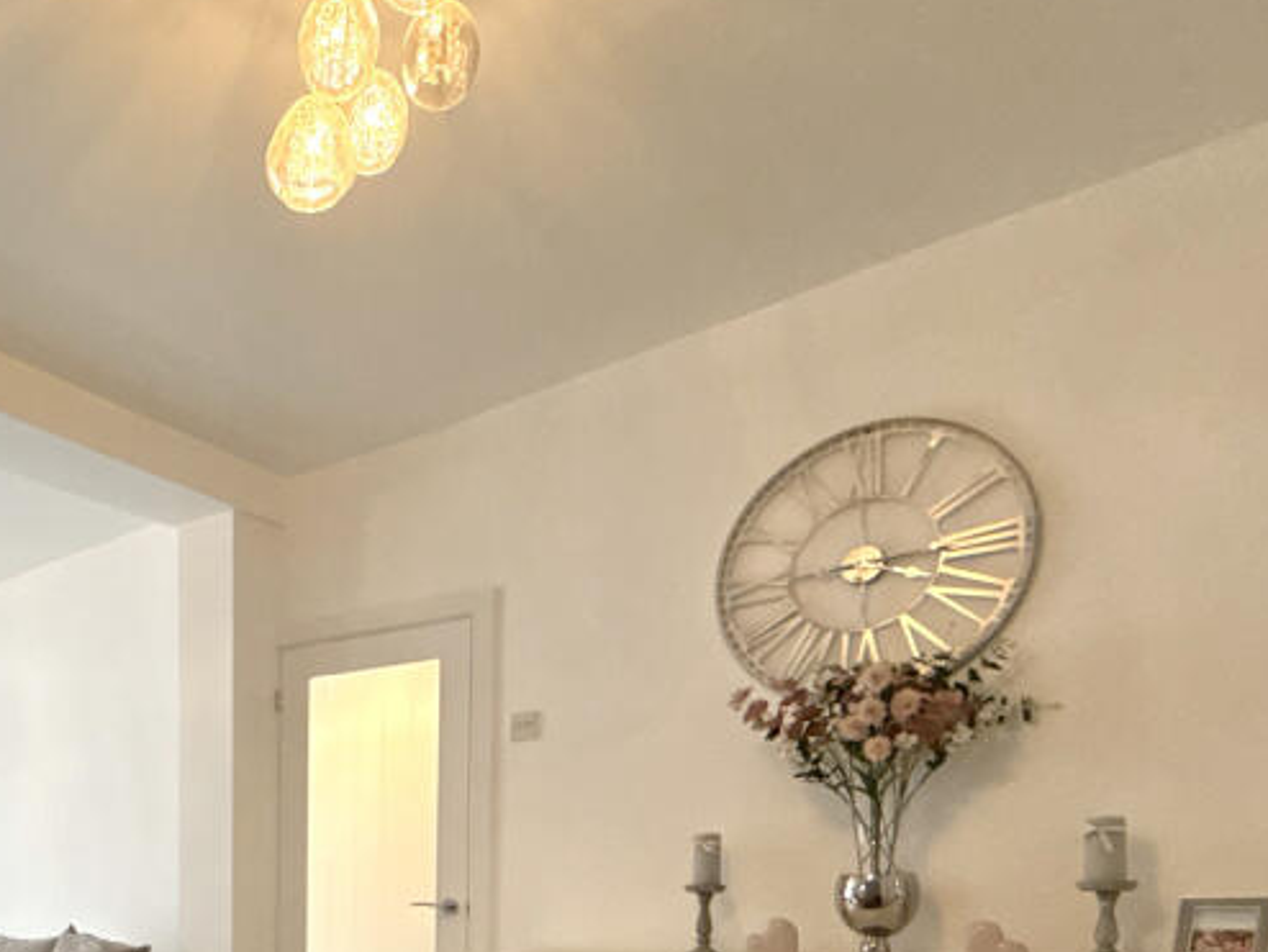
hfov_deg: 55.6
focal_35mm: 29
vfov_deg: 42.5
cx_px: 193
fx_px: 1063
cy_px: 926
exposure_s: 1/100
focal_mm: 2.22
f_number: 2.2
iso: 250
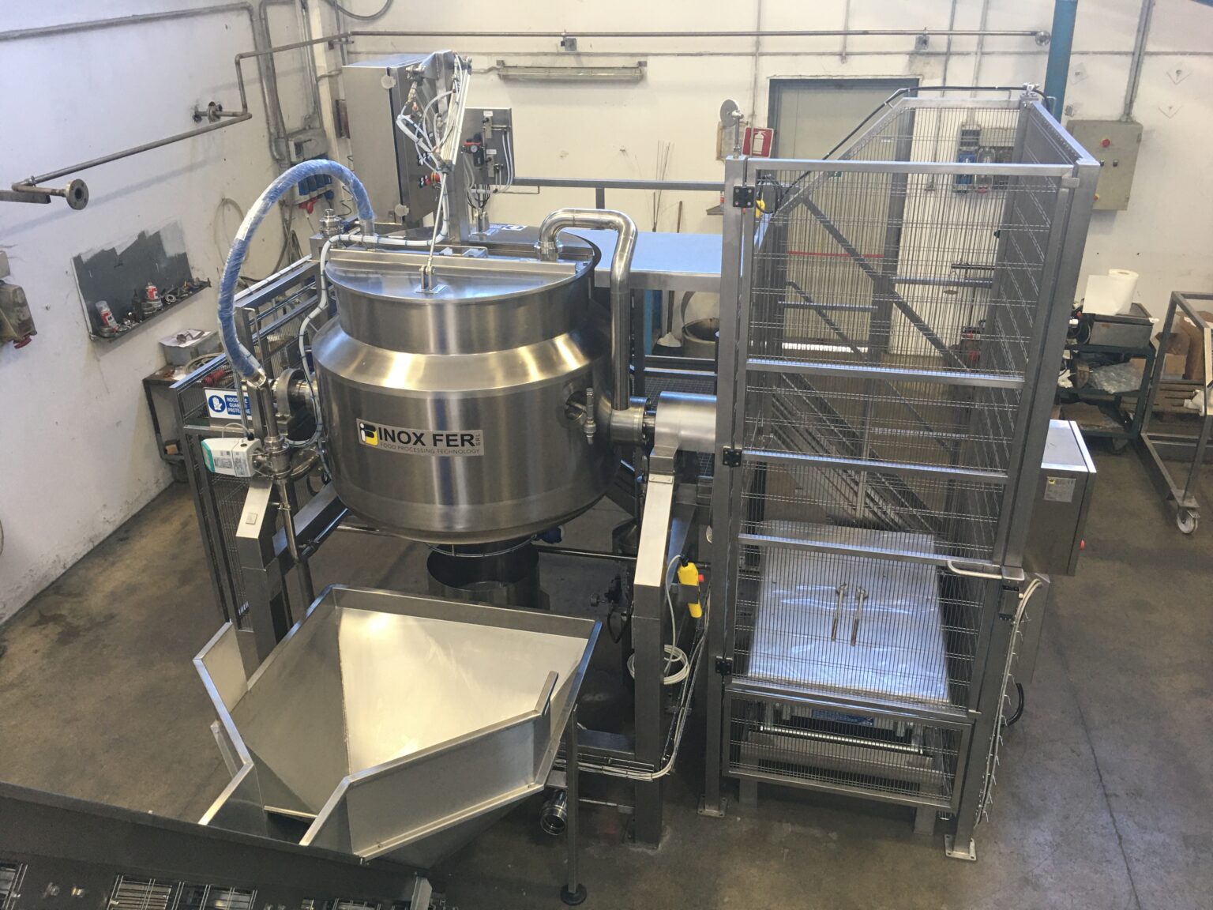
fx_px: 1016
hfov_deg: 61.7
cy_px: 455
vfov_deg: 48.2
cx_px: 606
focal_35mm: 29
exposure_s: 1/33
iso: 64
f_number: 2.2
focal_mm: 4.15
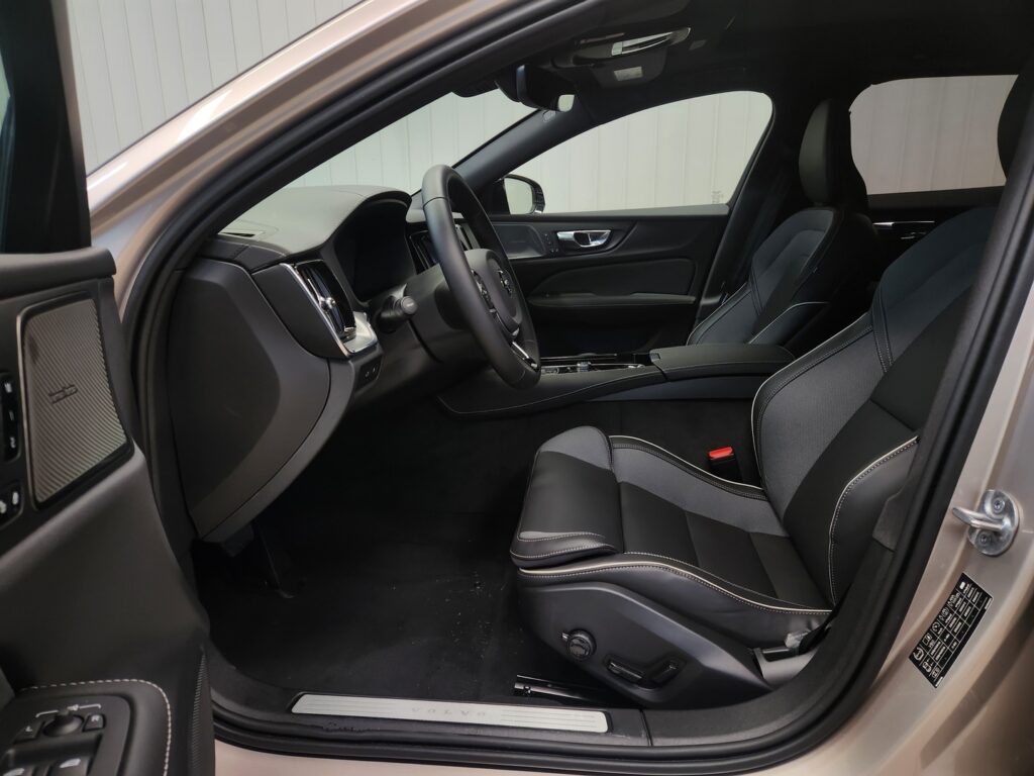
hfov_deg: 73.9
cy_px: 388
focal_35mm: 23
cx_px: 517
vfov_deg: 58.9
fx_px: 687
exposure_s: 1/100
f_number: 1.8
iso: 160
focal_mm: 5.4
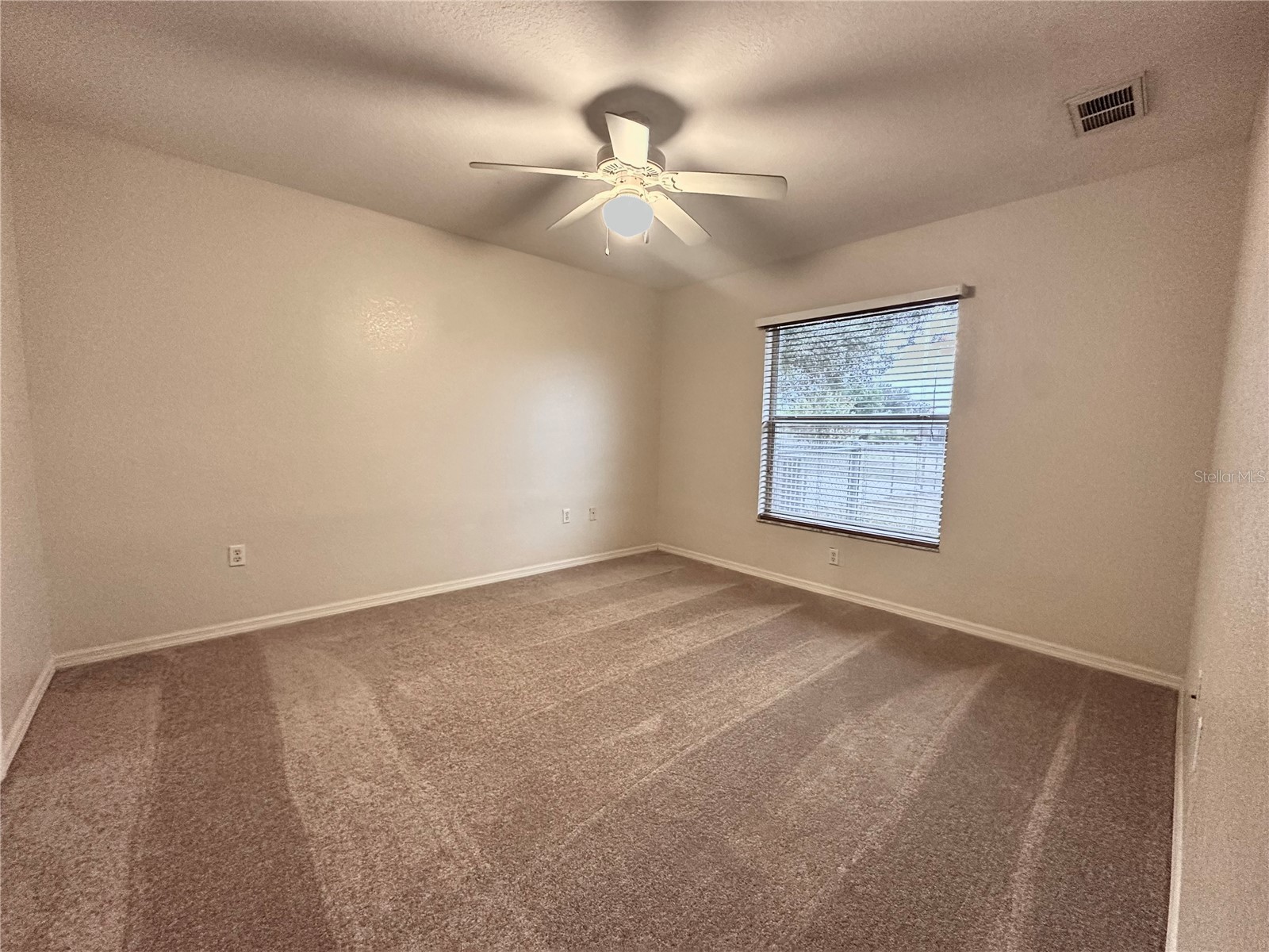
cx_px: 634
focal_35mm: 14
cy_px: 476
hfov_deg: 102.1
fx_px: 513
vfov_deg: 85.7
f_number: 2.2
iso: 500
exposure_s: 1/60
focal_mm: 2.22
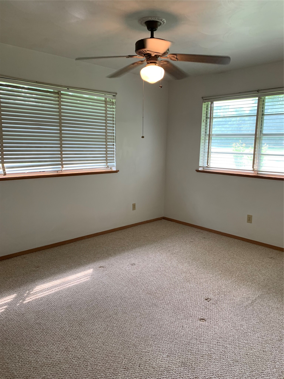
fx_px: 284
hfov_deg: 53.1
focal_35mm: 26
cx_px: 142
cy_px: 190
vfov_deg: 67.3
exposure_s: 1/95
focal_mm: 4.25
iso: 100
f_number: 1.8
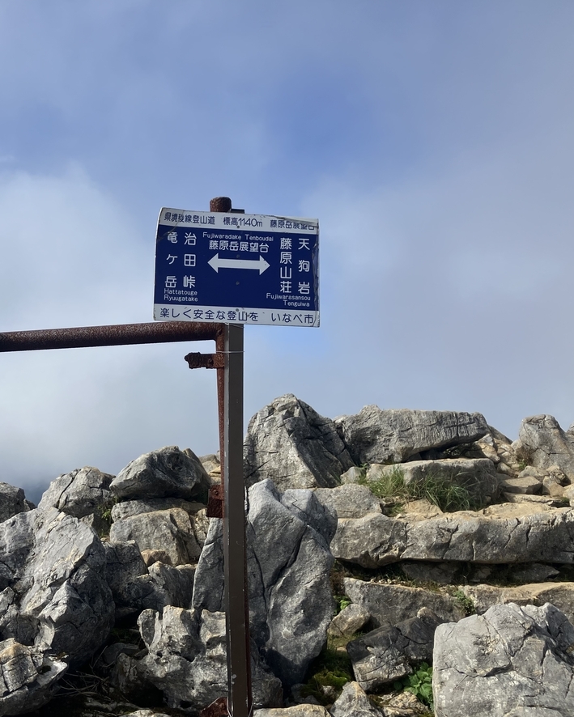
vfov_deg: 49.1
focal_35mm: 37
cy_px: 362
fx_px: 786
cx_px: 91
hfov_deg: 38.2
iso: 32
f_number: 1.8
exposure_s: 1/3040
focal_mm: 3.99
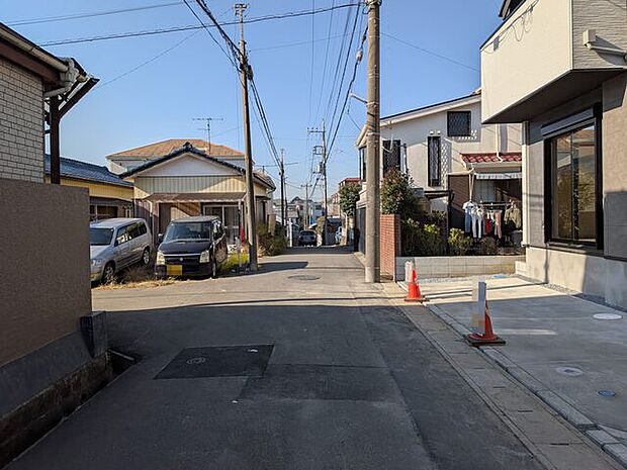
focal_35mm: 24
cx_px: 314
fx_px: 435
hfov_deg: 71.6
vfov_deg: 56.8
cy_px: 235
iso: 28
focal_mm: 4.53
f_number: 1.7
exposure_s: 1/2008
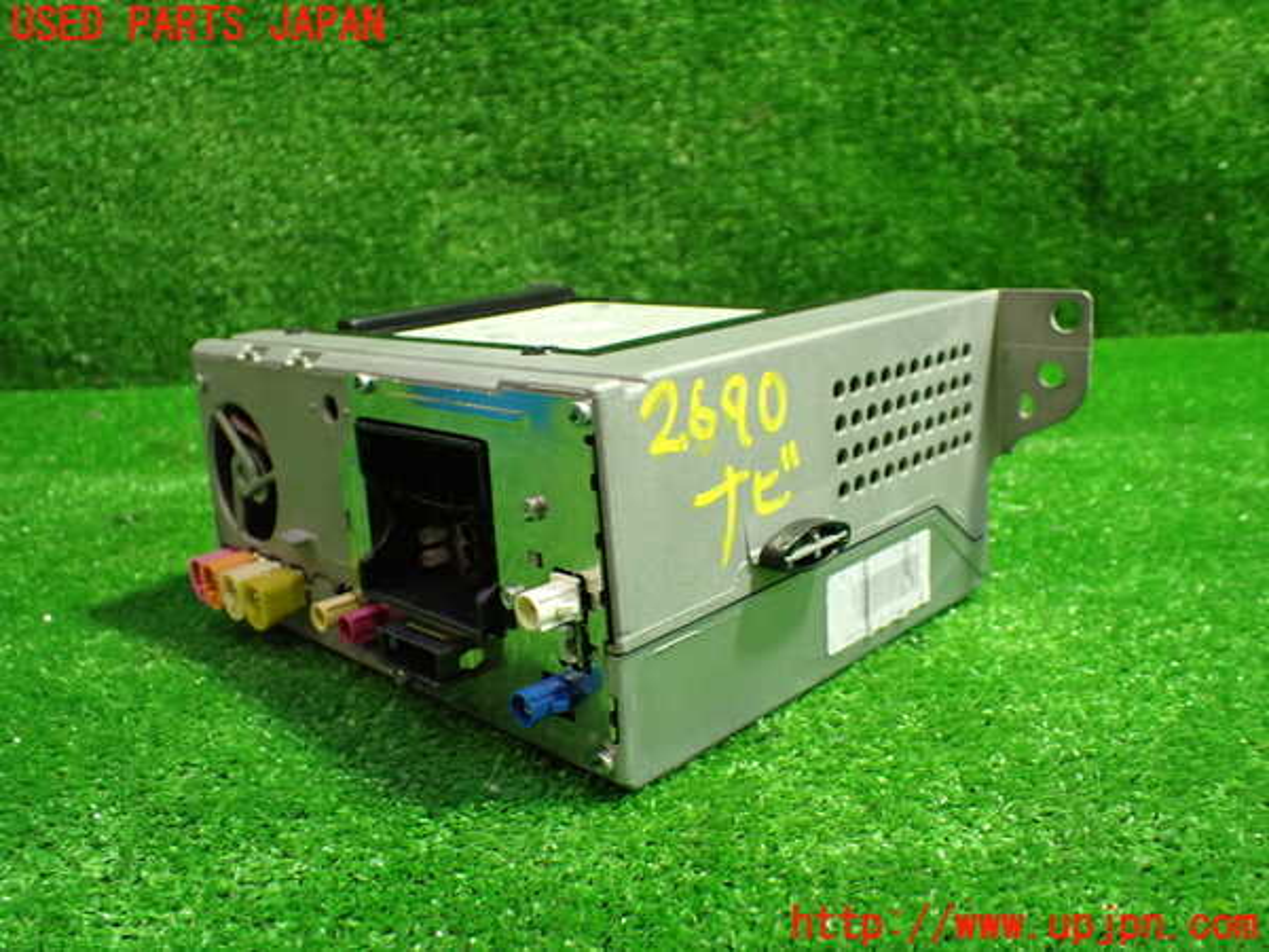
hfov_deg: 60.0
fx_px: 1100
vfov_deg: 46.8
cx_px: 634
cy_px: 476
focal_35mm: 30
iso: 800
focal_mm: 5.4
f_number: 2.3
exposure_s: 1/80
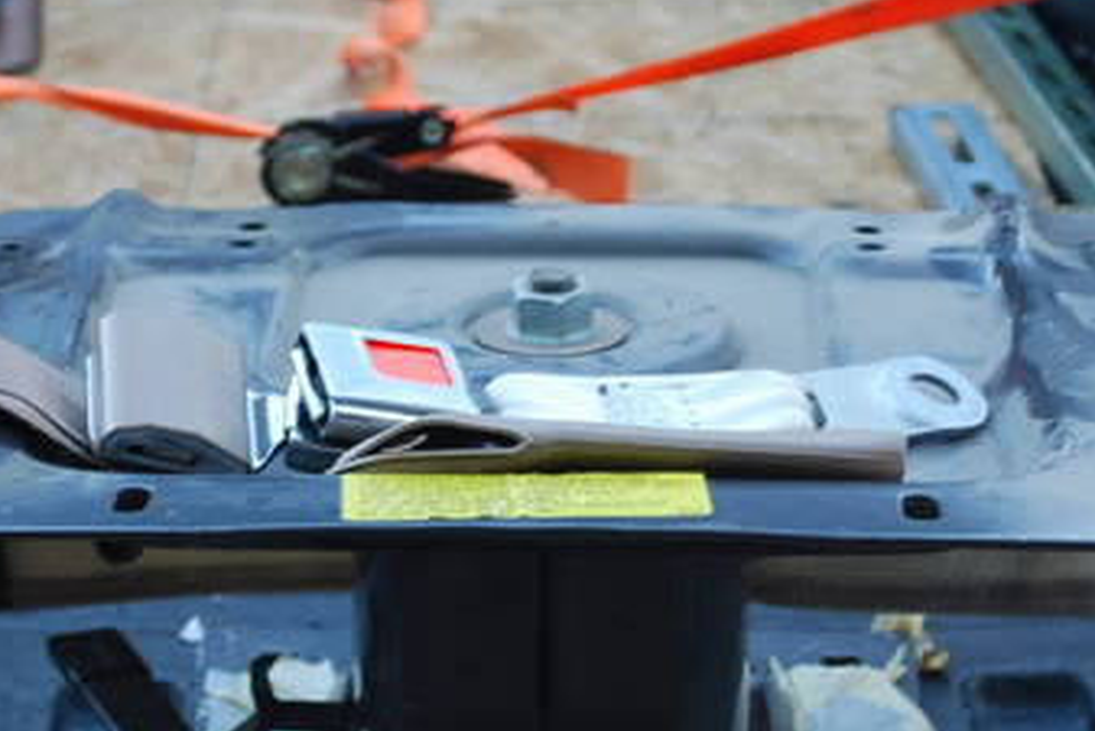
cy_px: 344
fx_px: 3956
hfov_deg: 15.8
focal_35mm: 130
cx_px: 471
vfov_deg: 10.6
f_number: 5.3
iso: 100
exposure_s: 1/20
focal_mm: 36
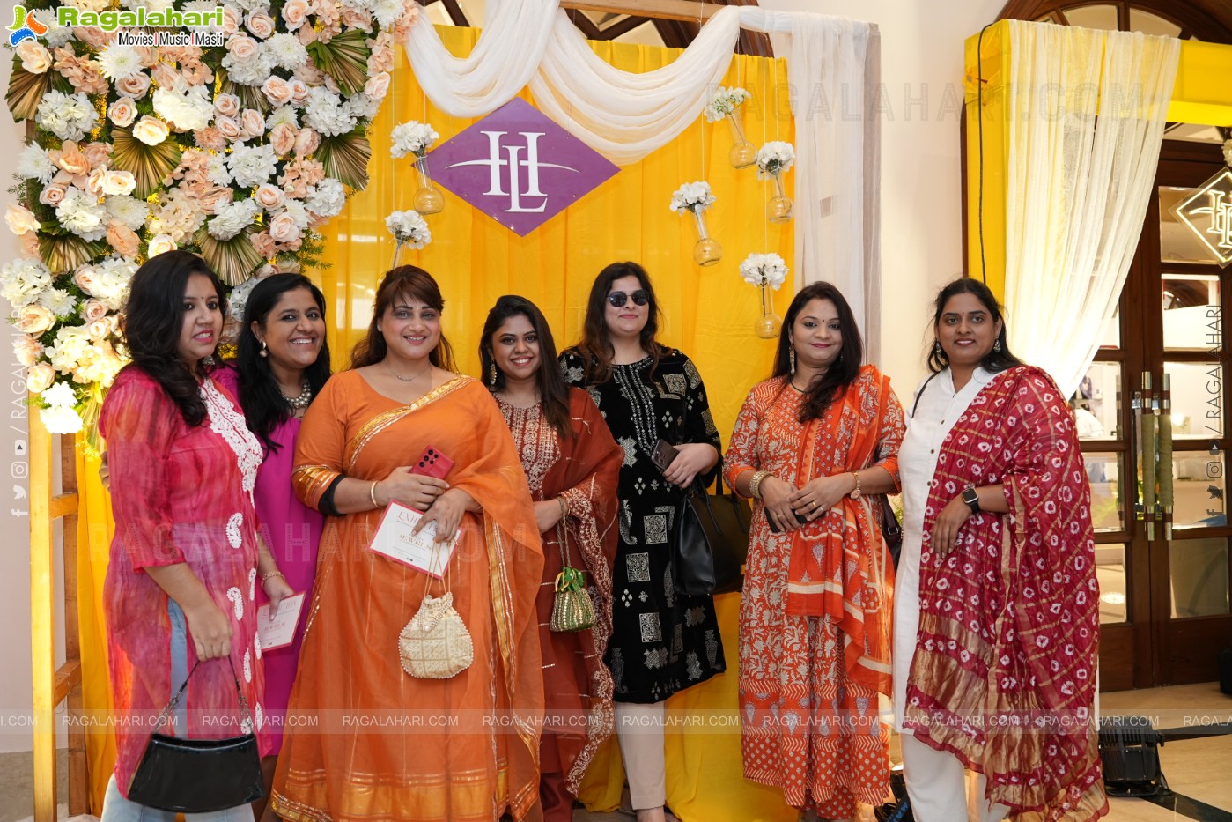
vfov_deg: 39.8
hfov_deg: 56.9
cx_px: 616
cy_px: 411
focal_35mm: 33
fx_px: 1136
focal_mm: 33.2
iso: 1000
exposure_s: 1/125
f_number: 4
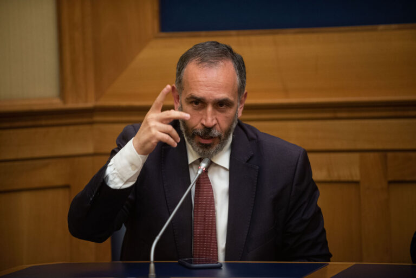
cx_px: 208
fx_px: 2081
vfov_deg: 7.6
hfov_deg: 11.4
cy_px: 139
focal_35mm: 180
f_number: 2.8
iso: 1600
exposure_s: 1/250
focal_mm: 180
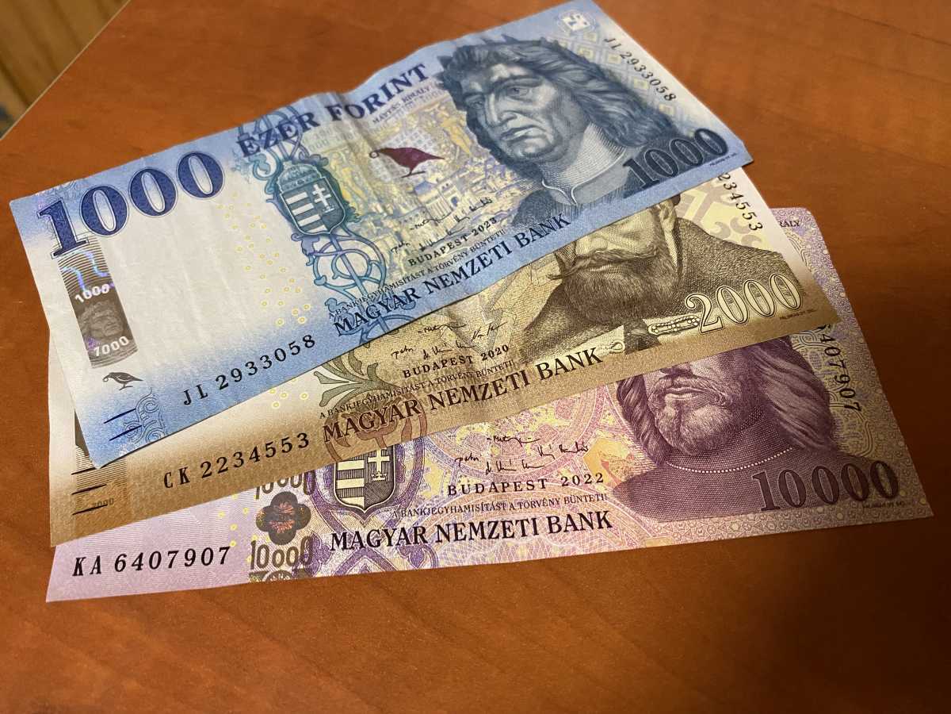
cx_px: 476
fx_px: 714
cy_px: 357
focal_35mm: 26
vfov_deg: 53.1
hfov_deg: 67.3
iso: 400
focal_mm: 4.25
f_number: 1.8
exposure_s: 1/50
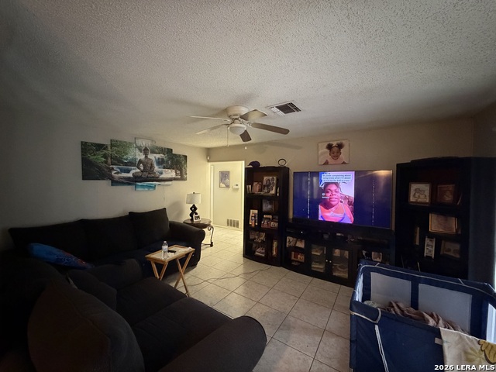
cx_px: 248
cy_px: 186
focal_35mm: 14
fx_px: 201
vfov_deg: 85.7
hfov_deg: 102.1
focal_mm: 2.22
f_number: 2.2
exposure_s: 1/60
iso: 1250
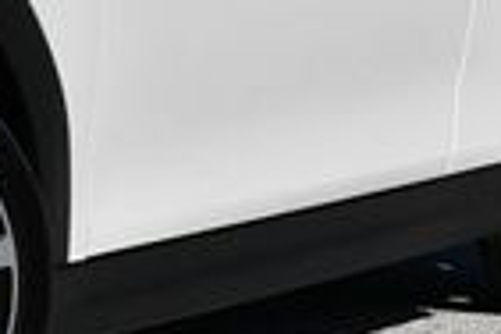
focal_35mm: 263
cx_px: -330
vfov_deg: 5.2
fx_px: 3660
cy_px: -149
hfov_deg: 7.6
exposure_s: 1/400
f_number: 10
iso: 100
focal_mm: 29
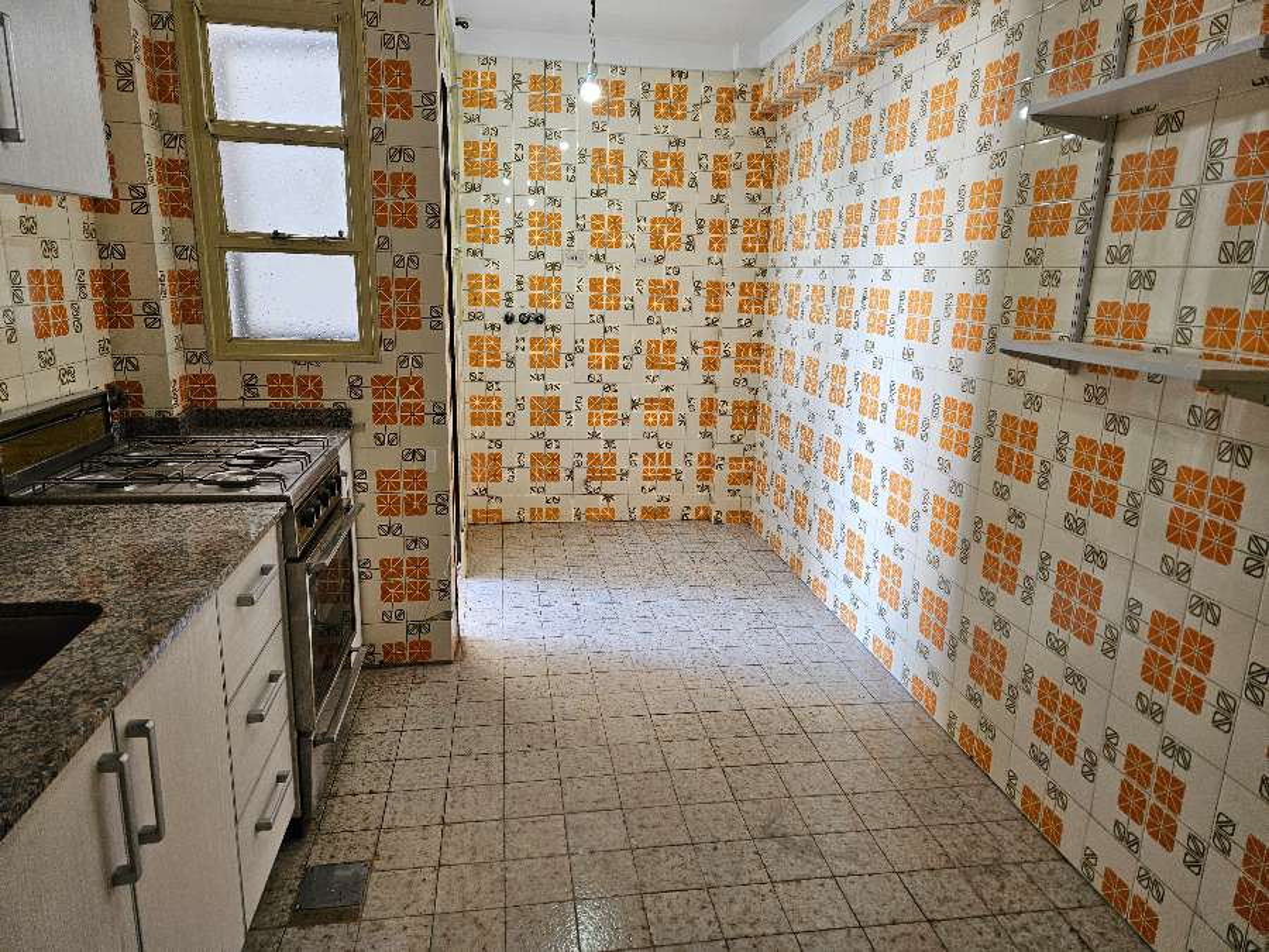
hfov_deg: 73.9
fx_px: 843
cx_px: 634
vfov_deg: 58.9
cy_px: 476
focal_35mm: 23
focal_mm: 5.4
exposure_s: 1/100
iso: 100
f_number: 1.8
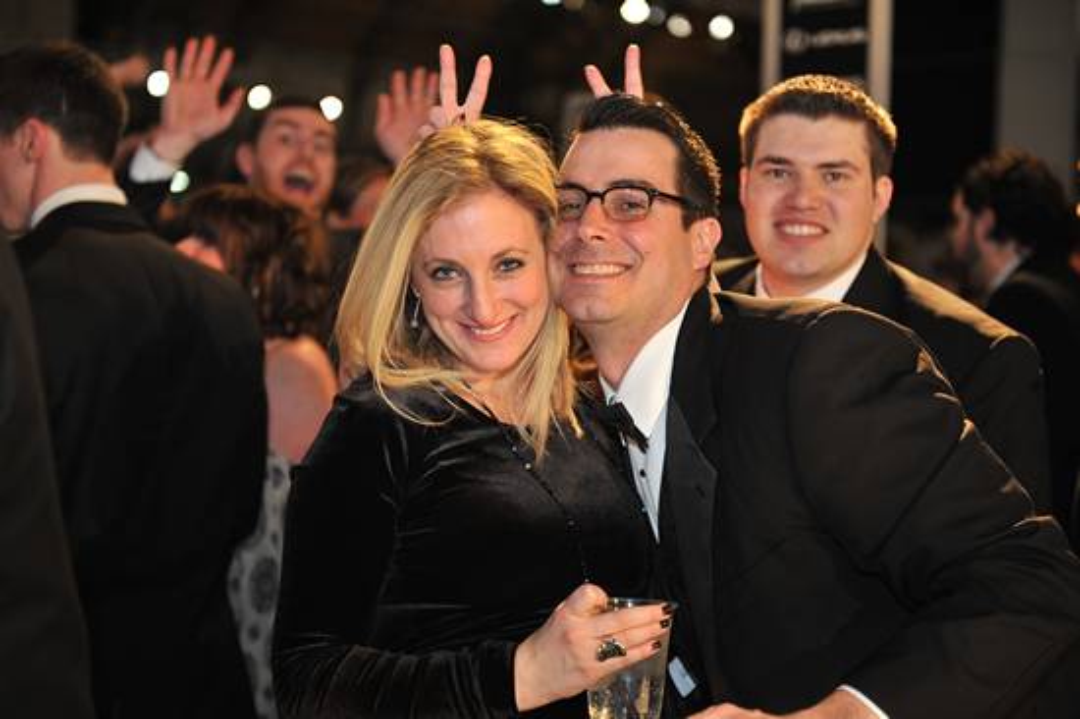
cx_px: 540
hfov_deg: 28.9
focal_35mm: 70
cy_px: 360
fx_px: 2099
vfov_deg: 19.4
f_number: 2.8
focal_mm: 70
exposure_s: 1/100
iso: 1250
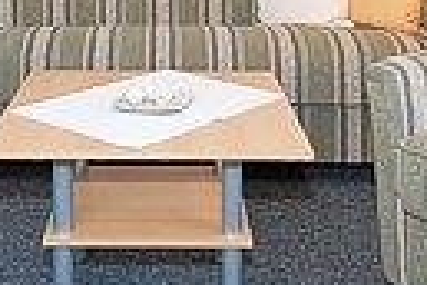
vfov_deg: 21.3
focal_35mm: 63
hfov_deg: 31.7
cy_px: 56
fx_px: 747
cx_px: 146
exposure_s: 1/80
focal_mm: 12
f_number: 5
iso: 400
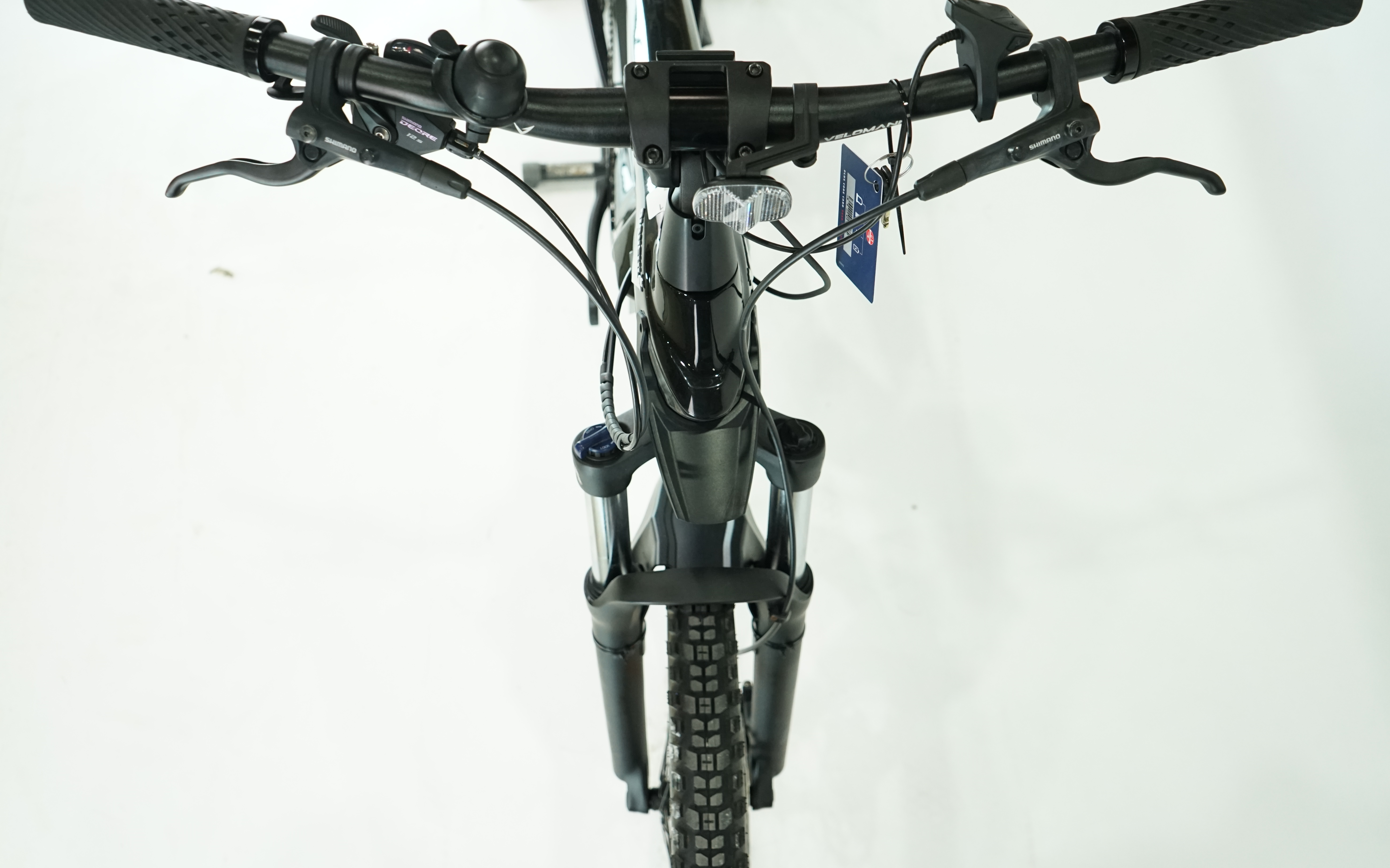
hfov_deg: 62.9
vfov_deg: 41.8
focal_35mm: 30
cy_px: 403
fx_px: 1136
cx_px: 691
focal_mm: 29
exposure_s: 1/200
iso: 2000
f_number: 5
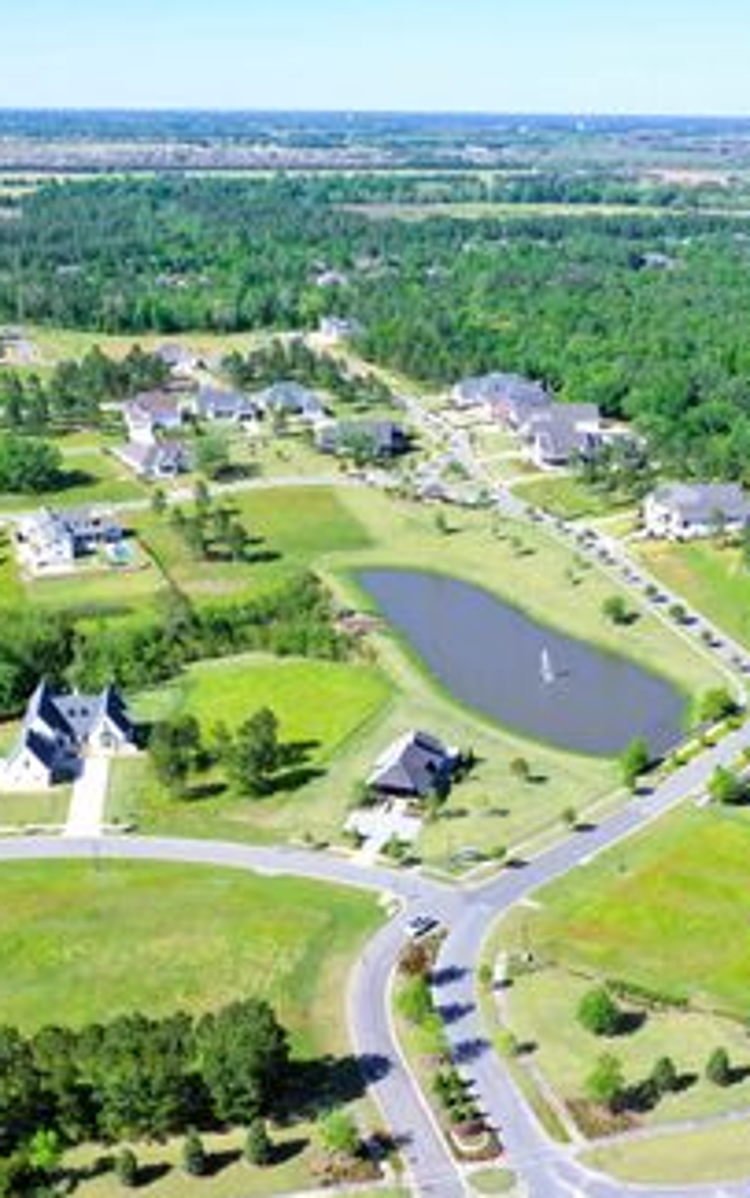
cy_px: 605
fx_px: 1436
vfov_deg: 45.2
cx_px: 369
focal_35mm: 44
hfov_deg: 29.3
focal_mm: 10.26
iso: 100
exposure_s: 1/320
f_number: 6.3
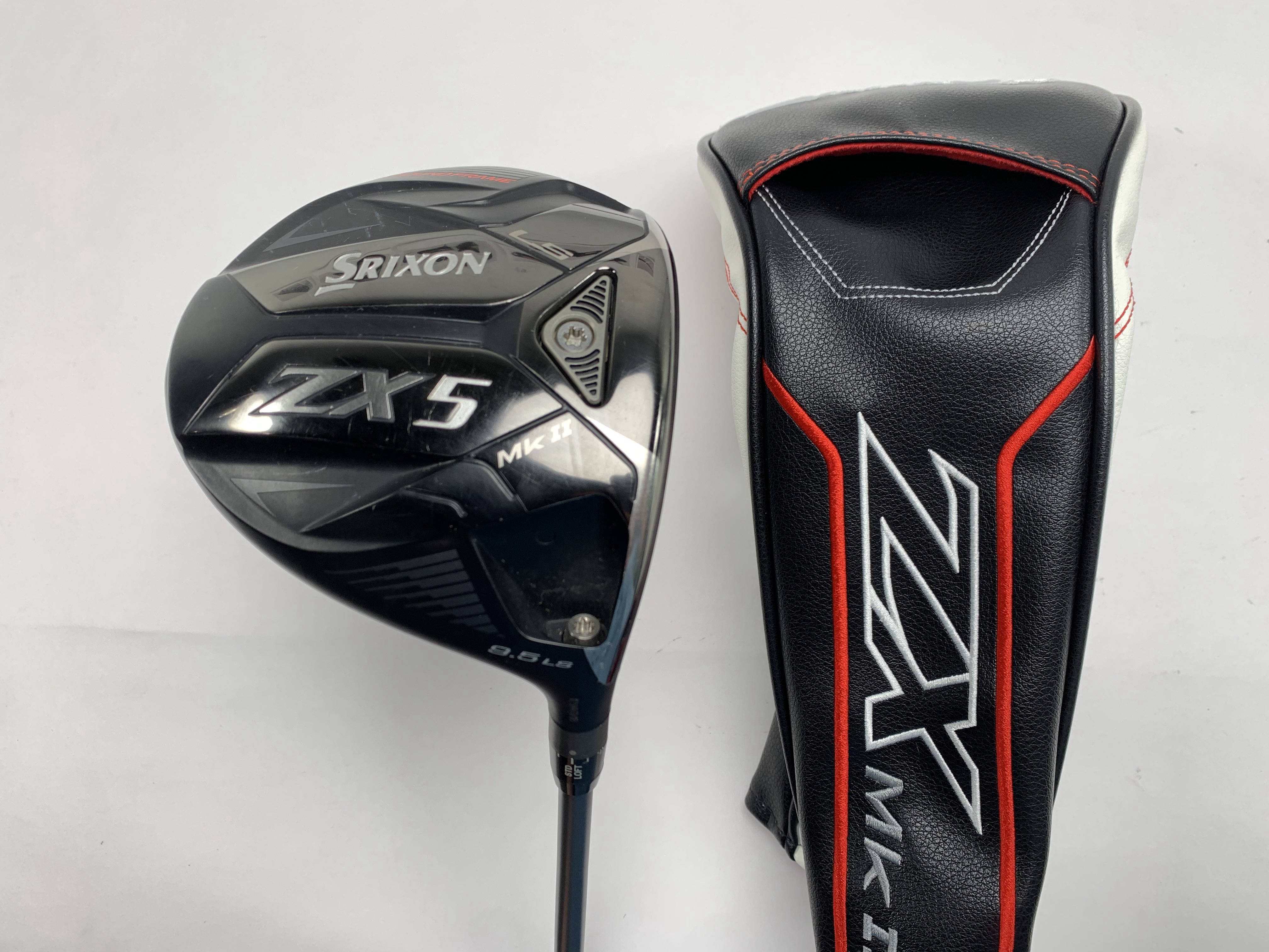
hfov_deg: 67.3
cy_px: 476
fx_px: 953
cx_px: 634
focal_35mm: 26
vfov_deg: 53.1
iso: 50
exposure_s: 1/120
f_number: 1.8
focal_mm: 4.25
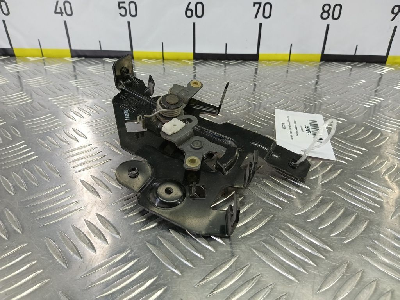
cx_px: 200
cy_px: 150
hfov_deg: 73.9
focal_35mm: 23
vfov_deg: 58.9
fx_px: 266
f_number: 1.6
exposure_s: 1/50
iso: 129
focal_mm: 4.11
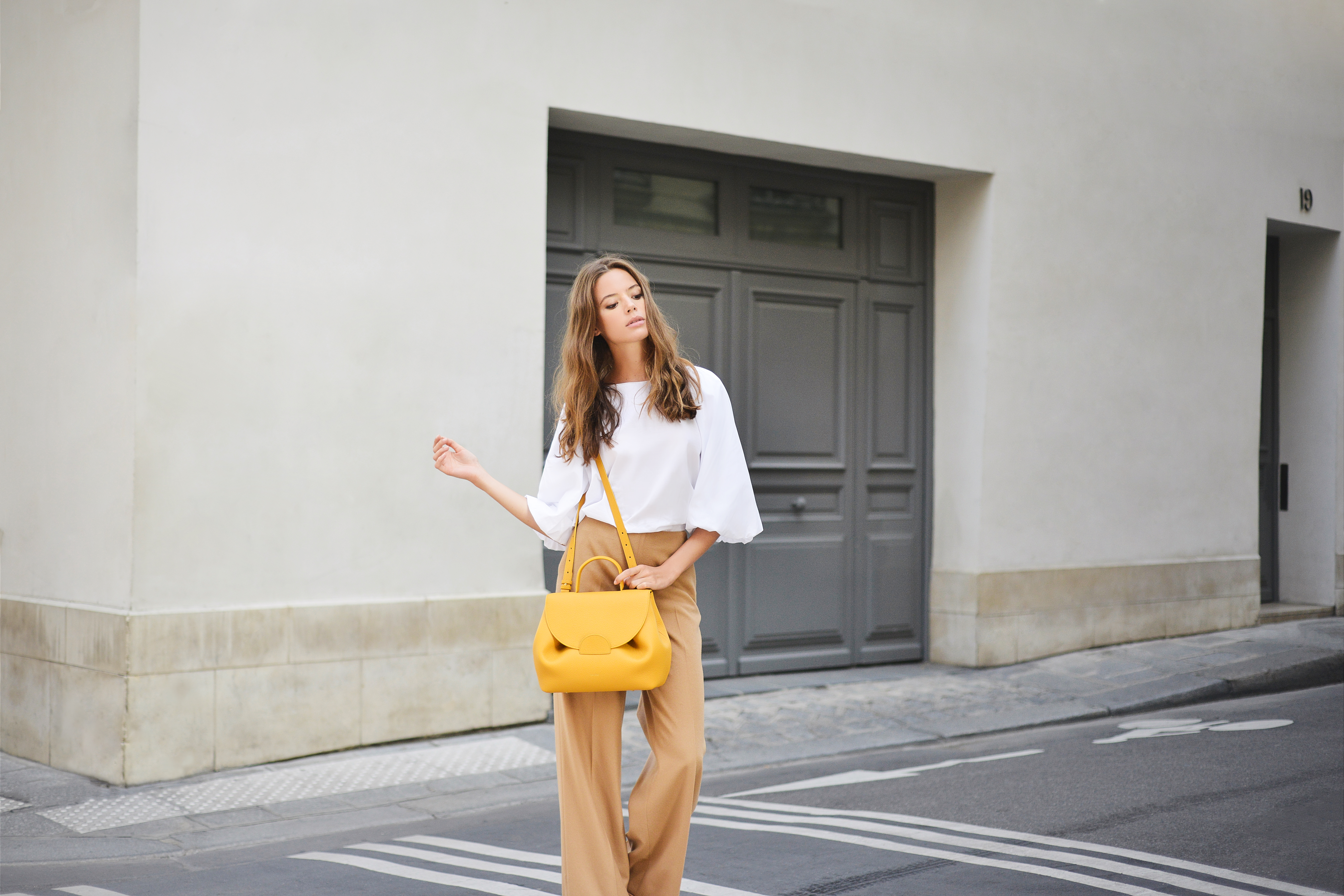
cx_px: 672
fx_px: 1867
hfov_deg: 39.6
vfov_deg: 27.0
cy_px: 448
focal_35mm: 50
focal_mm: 50
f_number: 2.2
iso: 800
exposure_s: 1/3200
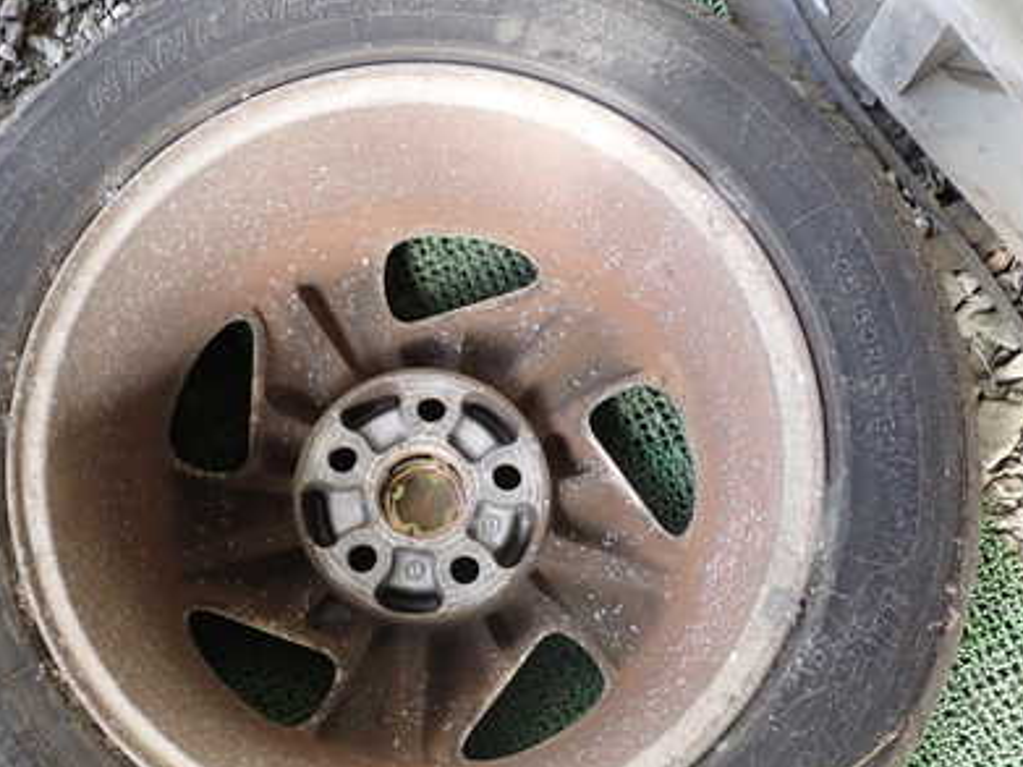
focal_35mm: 46
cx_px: 424
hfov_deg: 41.1
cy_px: 482
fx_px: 1359
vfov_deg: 31.4
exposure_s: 1/60
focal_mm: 5.4
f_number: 2.3
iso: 200
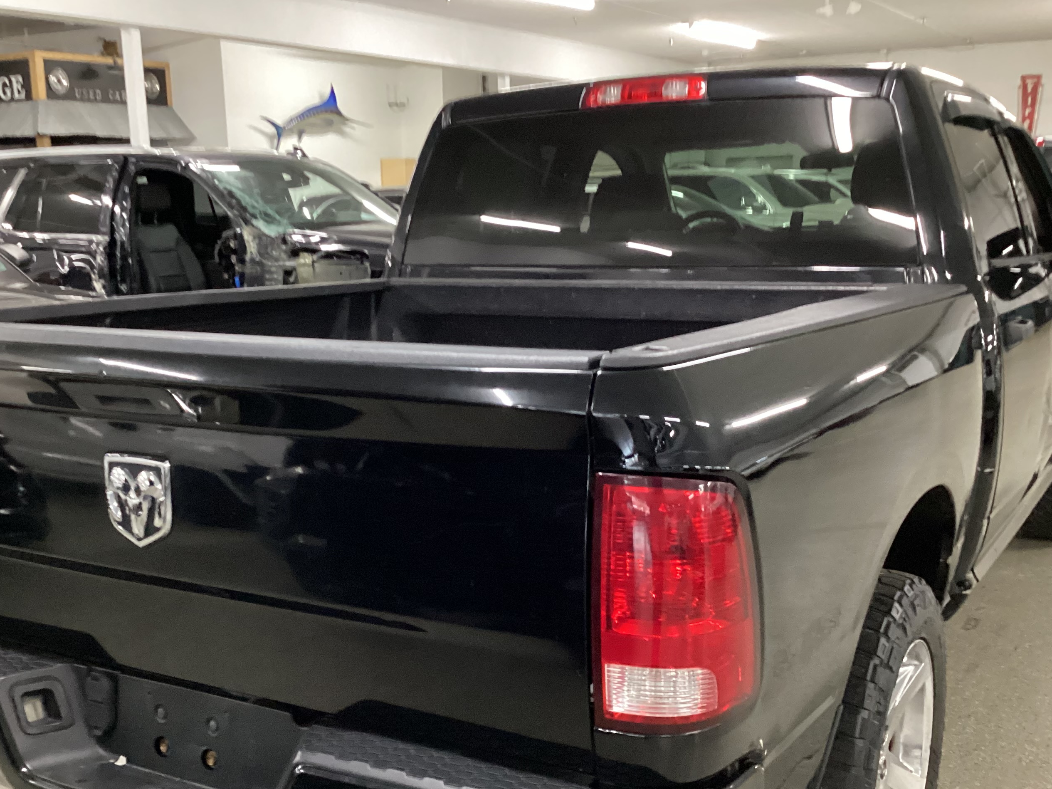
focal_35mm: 40
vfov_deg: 35.7
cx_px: 489
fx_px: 1216
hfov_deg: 46.8
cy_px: 507
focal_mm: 3.3
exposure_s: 1/40
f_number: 2.4
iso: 400
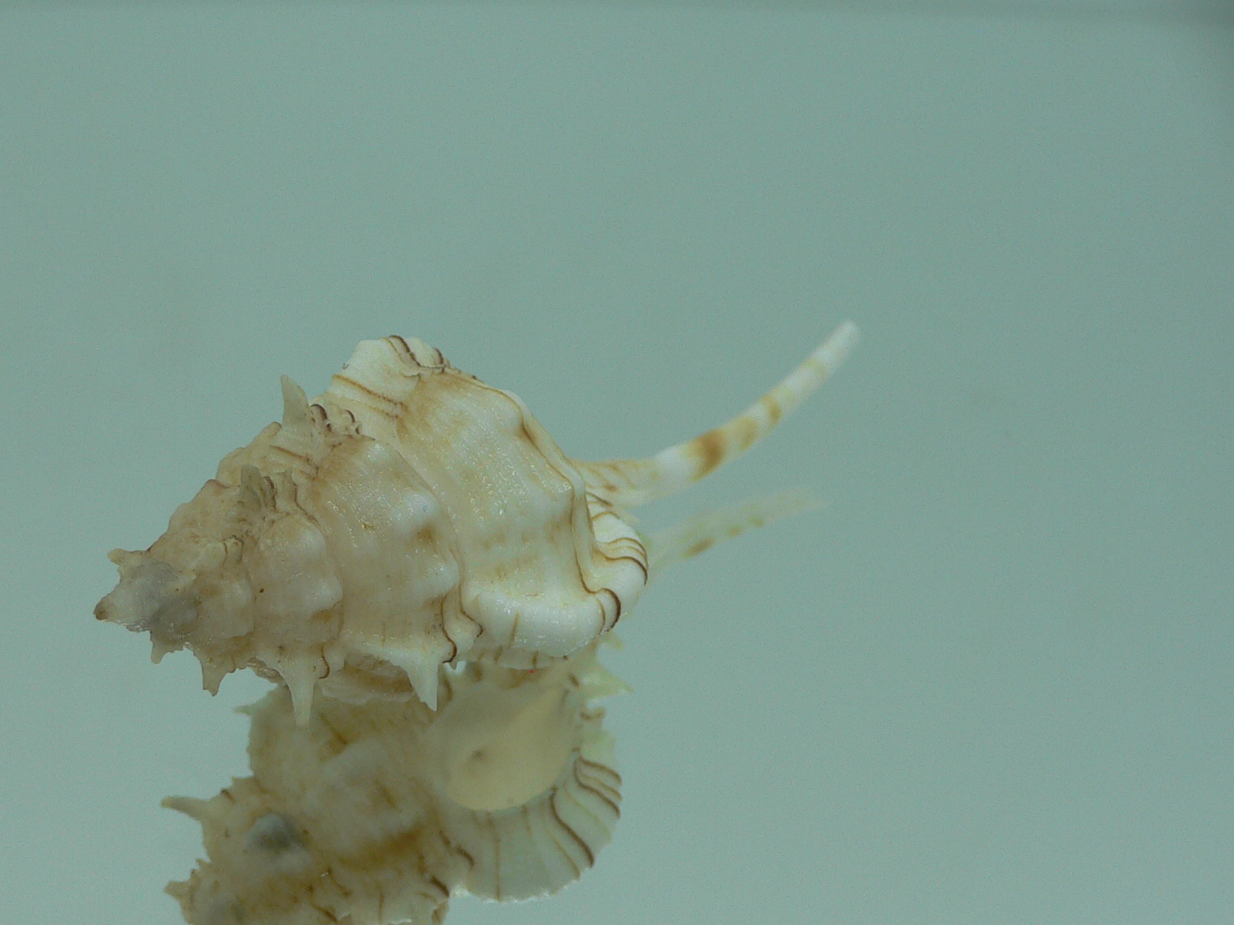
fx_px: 1604
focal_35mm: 45
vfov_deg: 32.1
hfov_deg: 41.7
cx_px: 443
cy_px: 555
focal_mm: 4.6
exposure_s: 1/80
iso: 80
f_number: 2.8
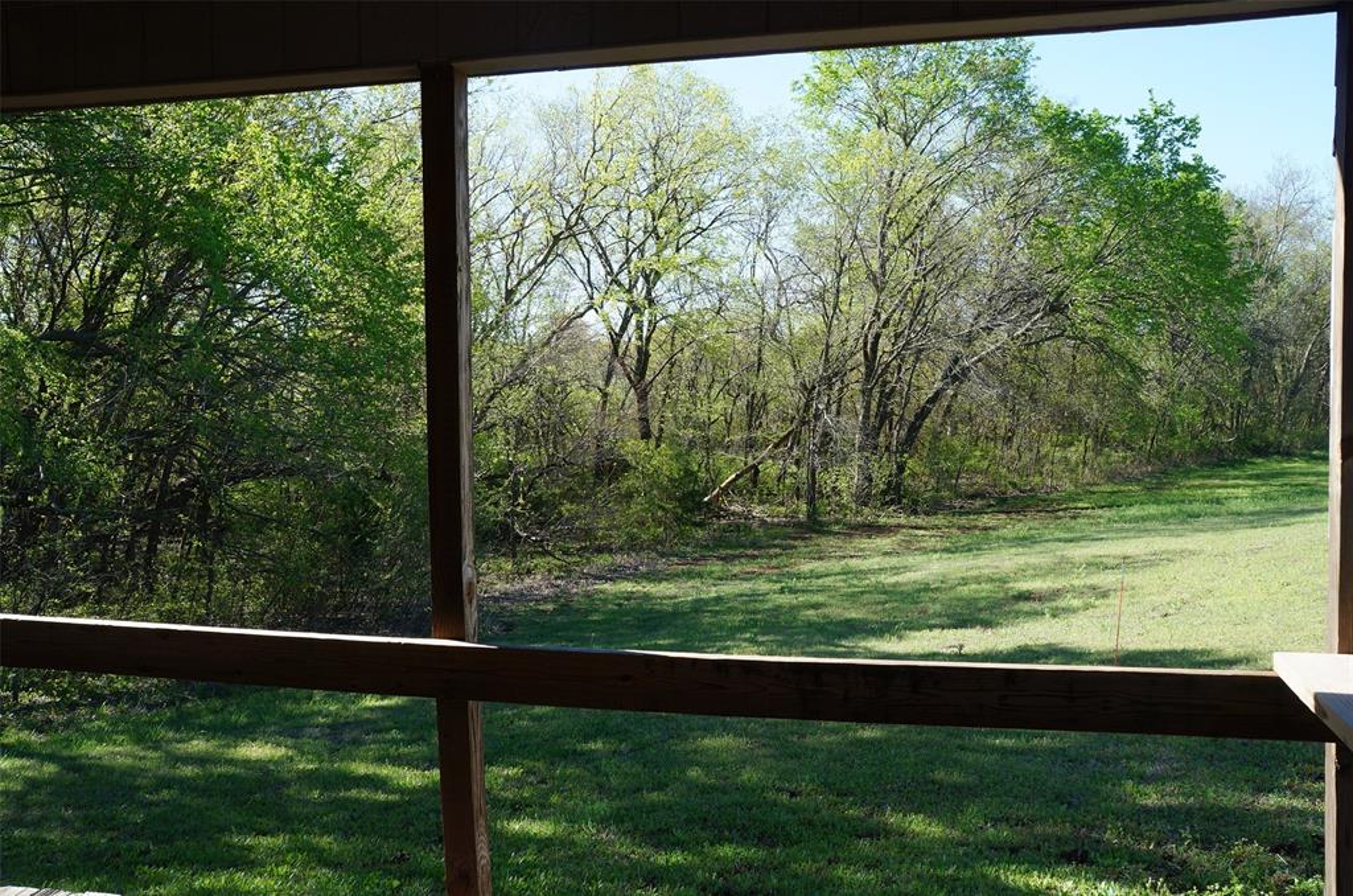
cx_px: 676
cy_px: 448
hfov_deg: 59.6
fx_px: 1181
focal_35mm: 32
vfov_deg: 41.5
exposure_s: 1/100
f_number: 10
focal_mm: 21
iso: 200
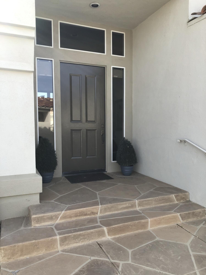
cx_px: 103
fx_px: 222
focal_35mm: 28
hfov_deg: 49.7
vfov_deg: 63.4
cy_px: 138
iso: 20
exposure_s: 1/585
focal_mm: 3.99
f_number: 1.8
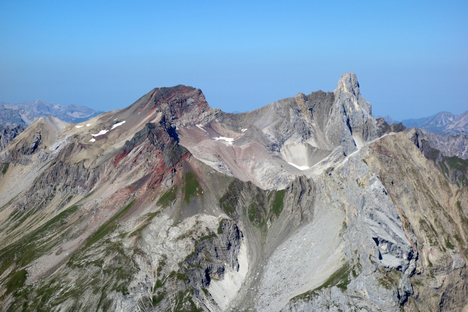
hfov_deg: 23.6
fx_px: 1118
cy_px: 156
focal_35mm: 86
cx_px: 234
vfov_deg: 15.9
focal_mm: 31.83
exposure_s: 1/800
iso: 125
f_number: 6.3
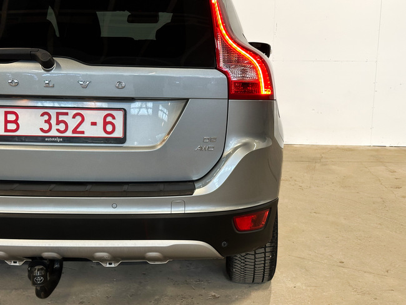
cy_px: 152
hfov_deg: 39.6
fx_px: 563
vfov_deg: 30.3
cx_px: 203
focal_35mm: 48
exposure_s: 1/50
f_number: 1.8
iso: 125
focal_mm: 6.86
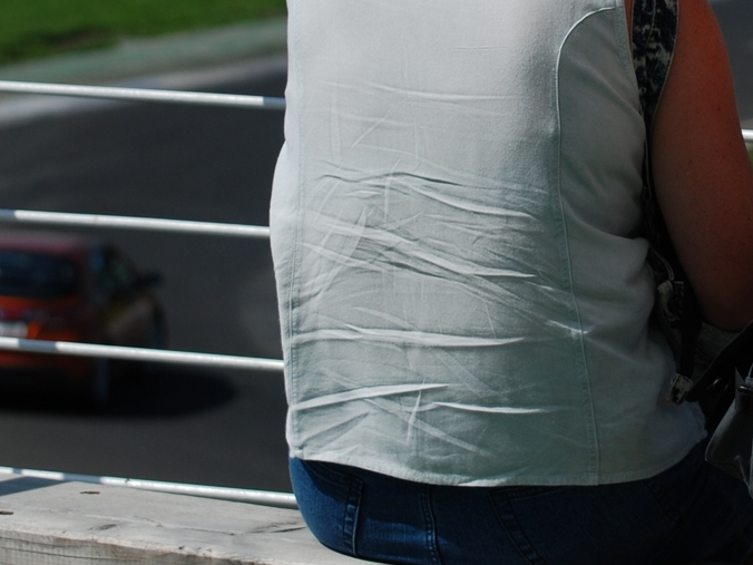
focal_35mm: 287
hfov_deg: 6.9
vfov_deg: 5.2
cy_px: -7
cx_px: 544
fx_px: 6243
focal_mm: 70
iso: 100
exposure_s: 1/1250
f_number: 5.6
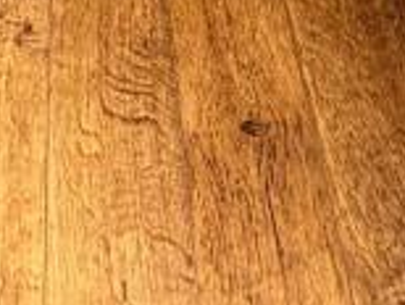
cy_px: -657
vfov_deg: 10.3
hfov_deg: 20.3
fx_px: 1090
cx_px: -11
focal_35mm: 93
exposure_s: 1/50
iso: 250
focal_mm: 2.22
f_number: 2.2
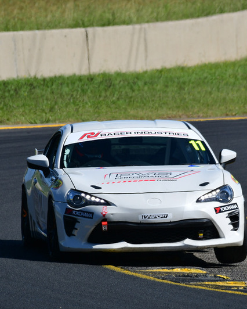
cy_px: 154
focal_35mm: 1059
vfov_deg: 1.8
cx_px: 162
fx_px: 9671
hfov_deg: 1.5
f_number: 11
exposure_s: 1/640
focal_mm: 500
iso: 320
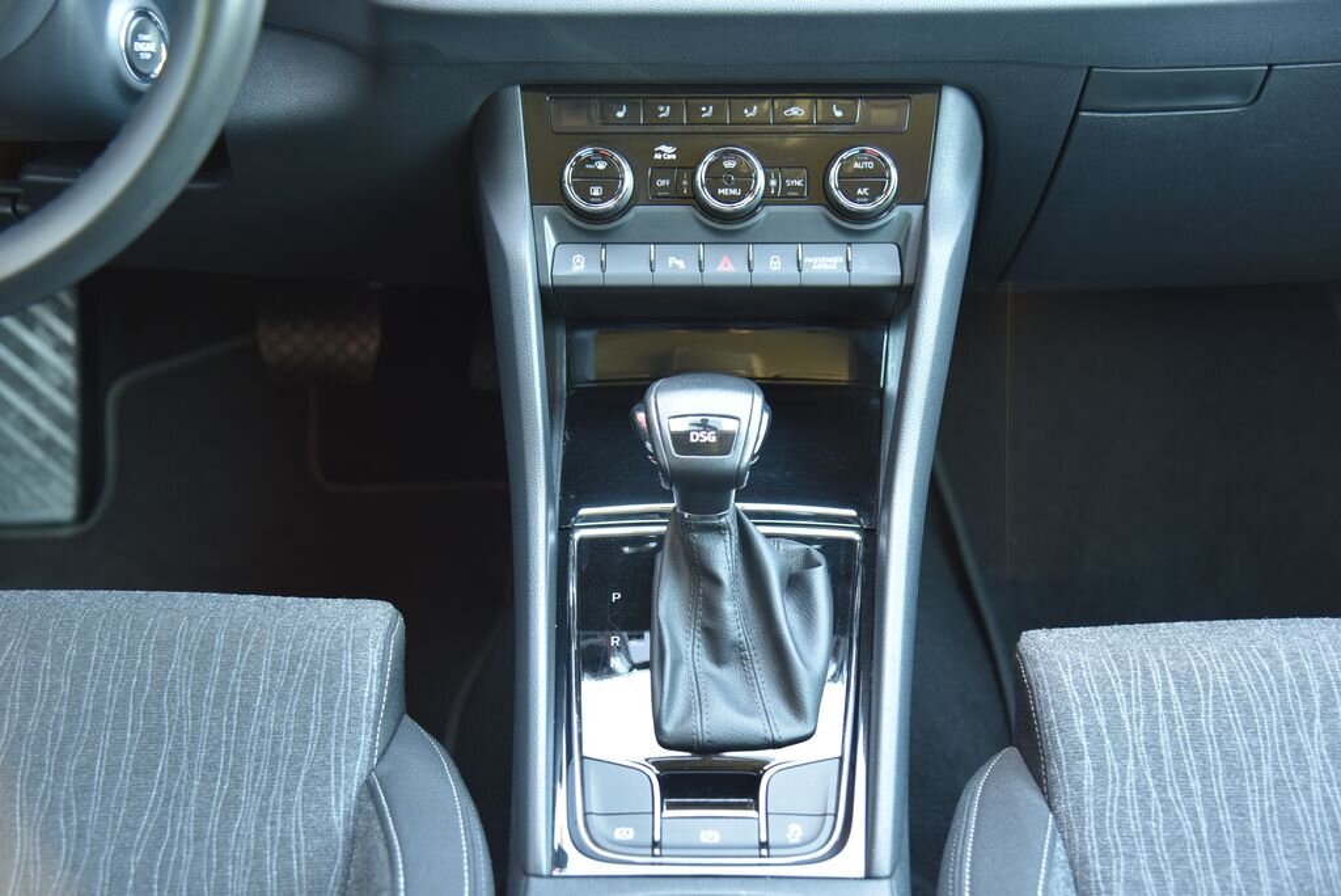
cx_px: 670
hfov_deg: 41.1
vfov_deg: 28.1
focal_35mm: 48
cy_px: 448
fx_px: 1789
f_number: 4
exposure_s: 1/10
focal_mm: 48
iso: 500
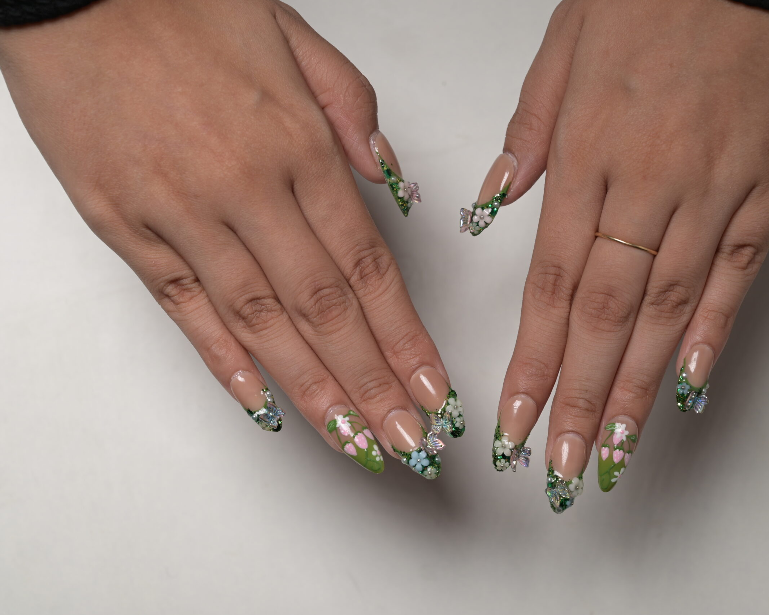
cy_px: 308
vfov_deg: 19.4
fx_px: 1798
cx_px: 433
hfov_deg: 24.1
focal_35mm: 79
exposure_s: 1/160
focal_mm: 70
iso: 100
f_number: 6.3
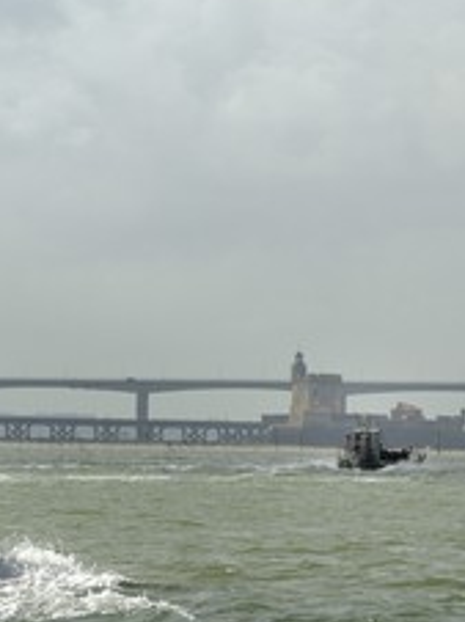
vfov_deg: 4.1
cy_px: 366
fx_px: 8667
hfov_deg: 3.1
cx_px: -50
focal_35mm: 483
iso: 100
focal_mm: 180
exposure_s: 1/500
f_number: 6.7
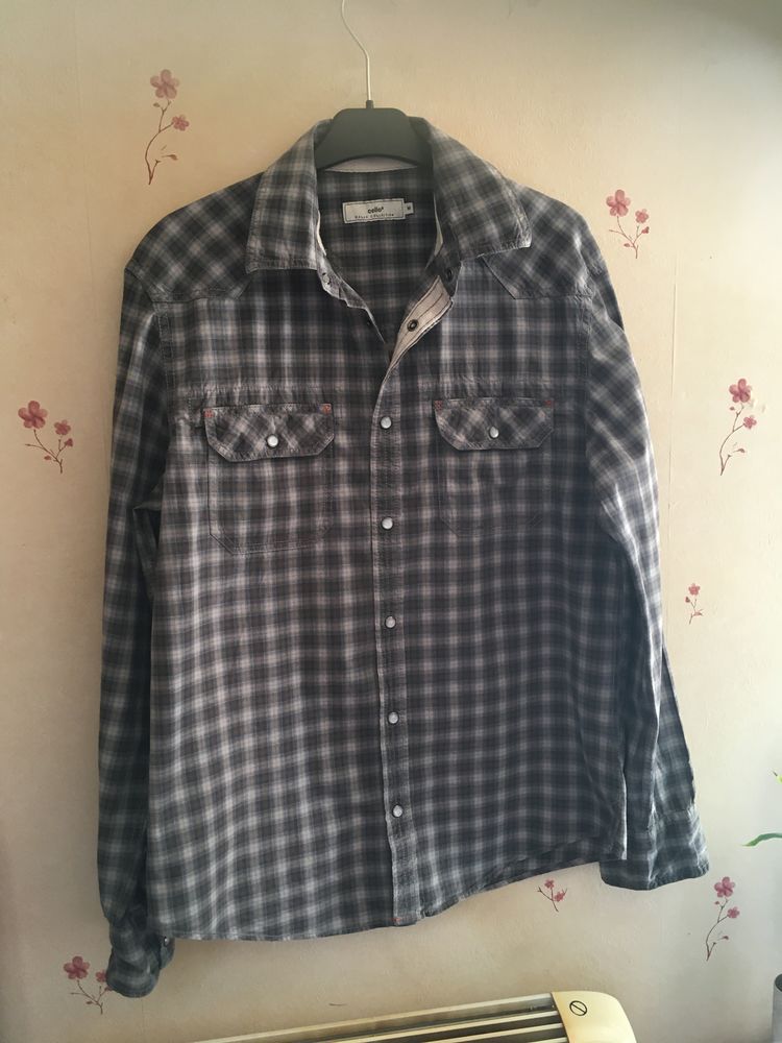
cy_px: 522
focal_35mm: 29
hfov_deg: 48.2
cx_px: 391
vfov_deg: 61.7
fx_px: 874
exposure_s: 1/33
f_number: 2.2
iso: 125
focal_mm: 4.15
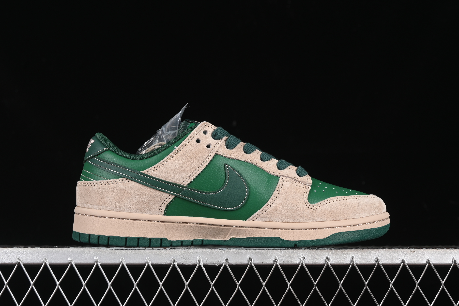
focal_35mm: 75
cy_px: 153
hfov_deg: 27.0
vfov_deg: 18.2
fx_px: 956
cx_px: 230
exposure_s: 1/80
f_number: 7.1
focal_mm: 50
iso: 160
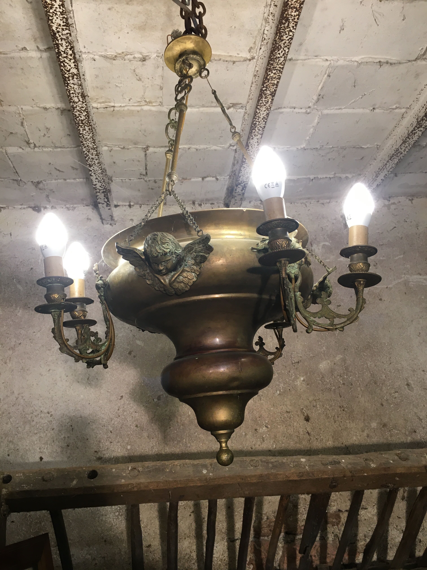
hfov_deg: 48.2
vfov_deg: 61.7
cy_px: 285
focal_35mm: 29
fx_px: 477
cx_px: 214
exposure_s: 1/33
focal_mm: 4.15
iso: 50
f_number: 2.2
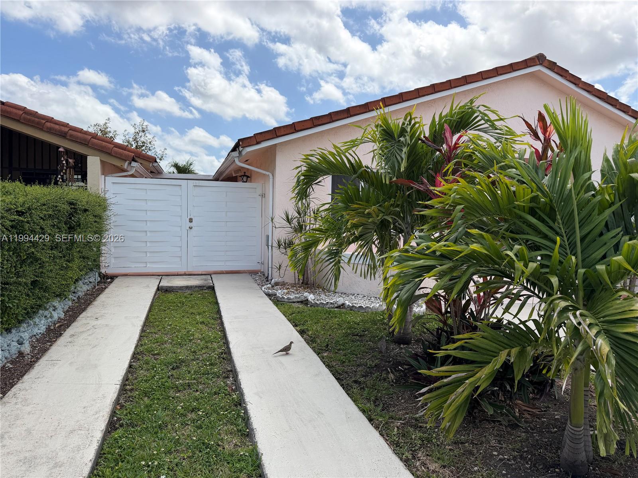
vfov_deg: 56.8
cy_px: 239
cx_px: 319
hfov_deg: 71.6
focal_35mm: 24
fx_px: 442
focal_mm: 6.76
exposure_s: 1/4673
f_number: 1.78
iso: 100
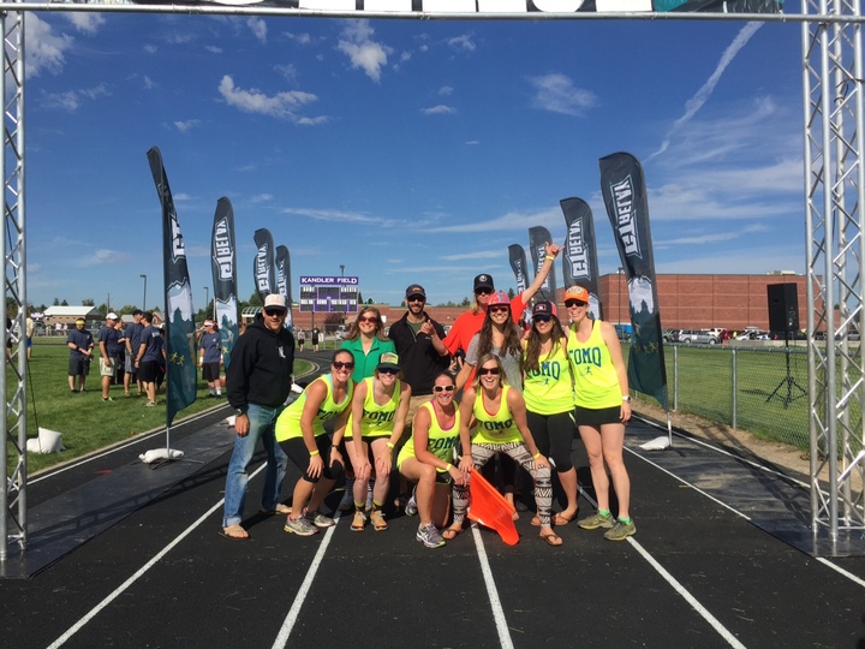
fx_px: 725
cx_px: 432
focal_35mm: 29
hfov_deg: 61.7
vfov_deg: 48.2
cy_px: 324
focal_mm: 4.15
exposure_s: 1/2825
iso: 32
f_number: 2.2
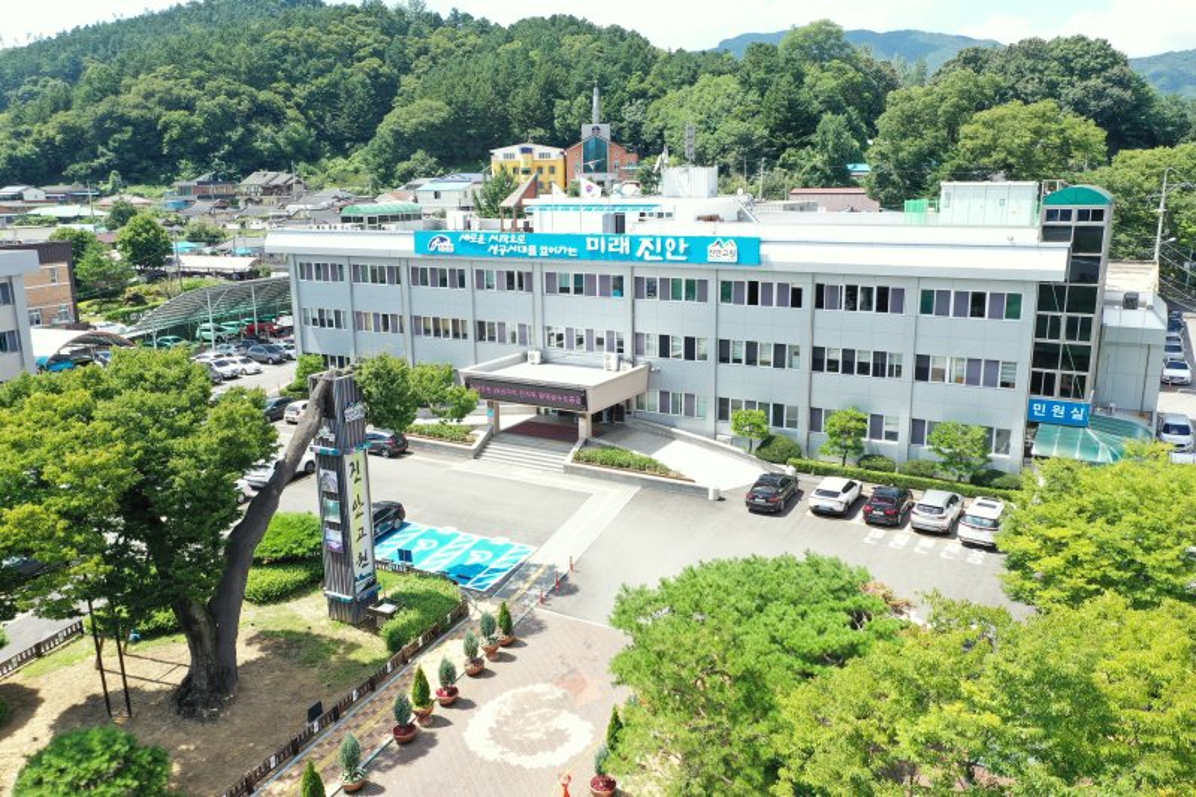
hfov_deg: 65.5
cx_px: 598
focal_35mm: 28
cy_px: 398
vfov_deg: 46.4
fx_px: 930
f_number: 5
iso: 100
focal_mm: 10.26
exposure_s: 1/200
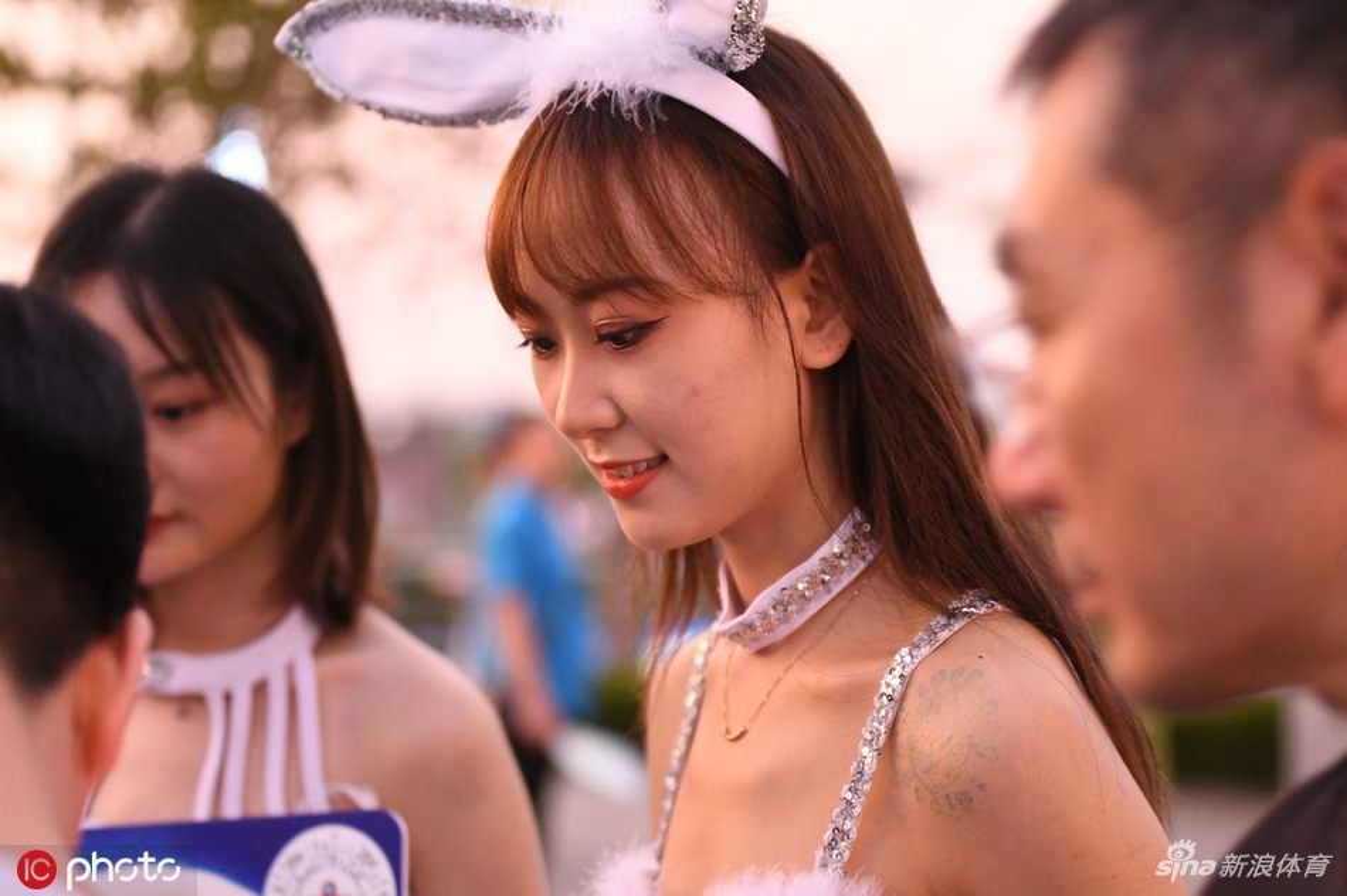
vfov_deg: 19.4
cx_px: 674
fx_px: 2617
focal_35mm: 70
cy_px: 448
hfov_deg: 28.9
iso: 6400
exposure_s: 1/50
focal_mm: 70
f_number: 2.8
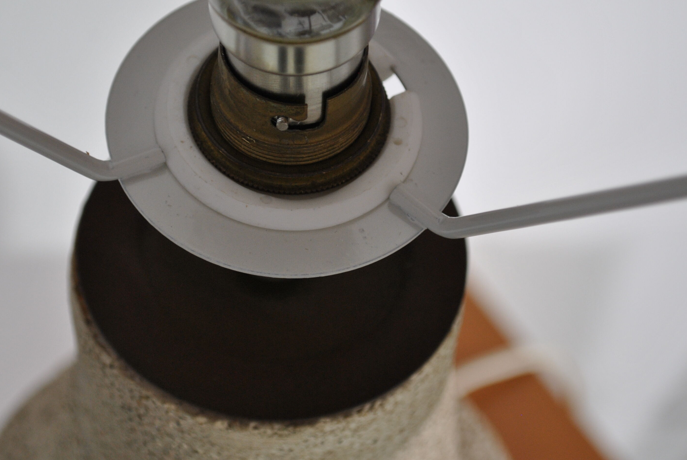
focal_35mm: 103
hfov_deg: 19.8
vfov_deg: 13.3
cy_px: 183
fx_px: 1968
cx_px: 299
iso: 320
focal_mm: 50
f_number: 5.6
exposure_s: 1/30
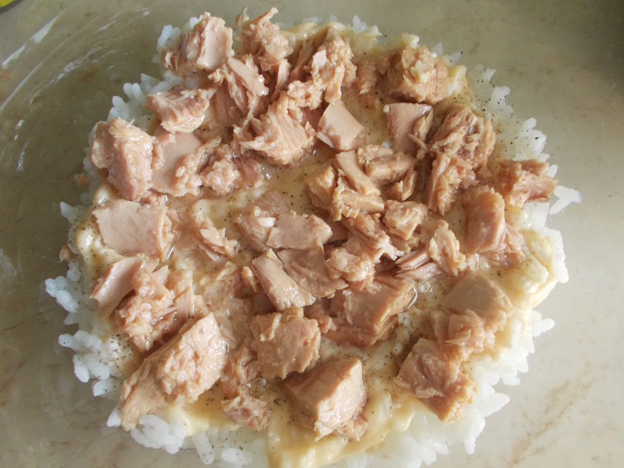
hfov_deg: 67.3
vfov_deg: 53.1
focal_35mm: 26
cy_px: 234
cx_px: 312
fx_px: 469
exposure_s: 1/13
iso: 200
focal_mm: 4.6
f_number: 3.2
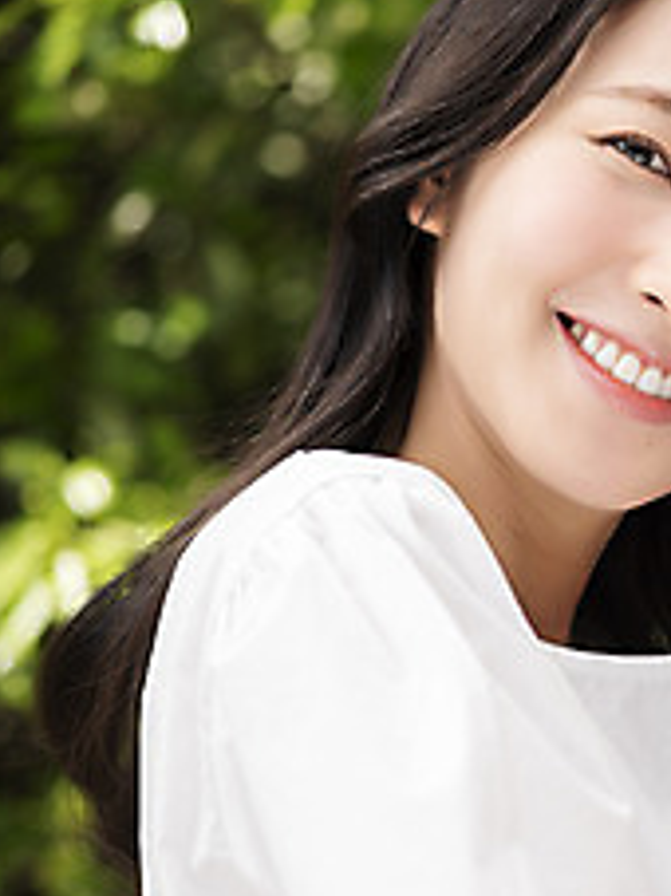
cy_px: 478
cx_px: 503
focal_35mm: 178
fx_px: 4605
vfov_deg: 11.1
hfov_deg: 8.3
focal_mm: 105
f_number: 4
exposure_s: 1/400
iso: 100
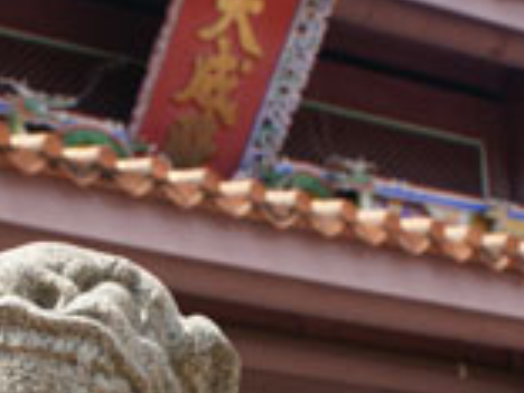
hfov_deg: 15.7
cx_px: 134
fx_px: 1892
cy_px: 469
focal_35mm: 125
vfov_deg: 11.6
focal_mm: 30
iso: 100
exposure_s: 1/125
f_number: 8
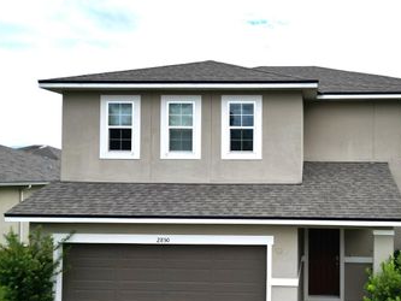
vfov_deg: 39.6
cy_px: 168
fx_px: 417
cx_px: 294
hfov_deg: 49.6
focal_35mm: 36
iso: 140
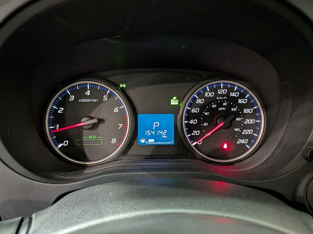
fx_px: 217
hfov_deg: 71.6
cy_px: 117
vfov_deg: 56.8
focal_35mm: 24
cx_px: 156
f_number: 1.7
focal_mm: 4.53
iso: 897
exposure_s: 1/30
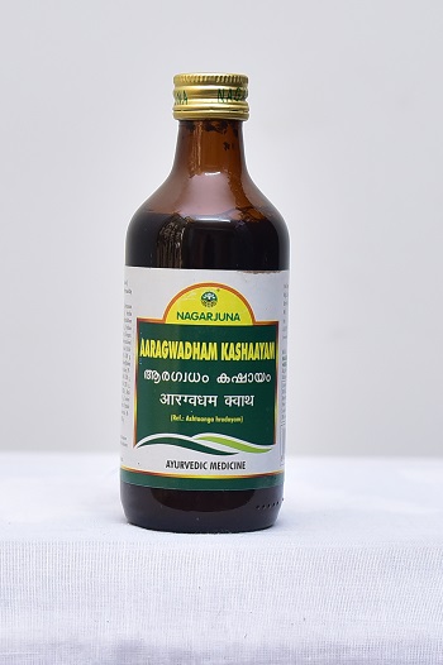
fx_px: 813
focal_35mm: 44
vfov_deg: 44.5
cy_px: 332
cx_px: 222
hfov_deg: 30.5
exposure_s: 1/100
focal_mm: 44
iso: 1250
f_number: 4
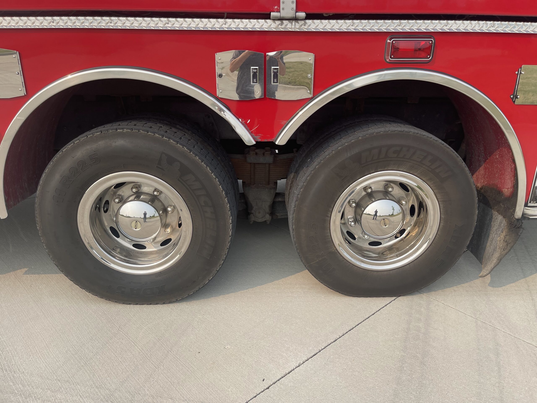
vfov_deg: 53.1
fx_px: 403
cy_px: 202
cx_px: 268
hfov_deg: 67.3
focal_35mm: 26
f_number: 1.6
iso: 32
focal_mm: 5.1
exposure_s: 1/1456
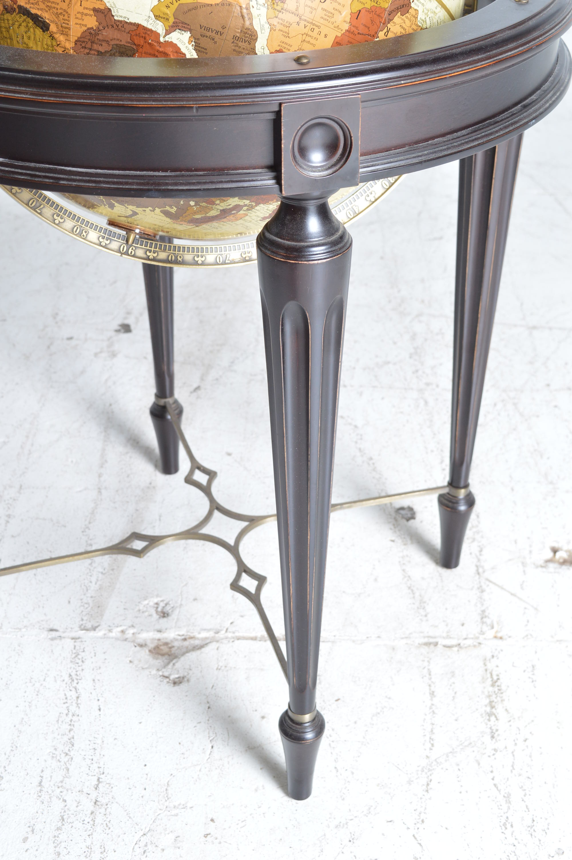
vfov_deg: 38.9
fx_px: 1218
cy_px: 430
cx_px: 286
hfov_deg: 26.4
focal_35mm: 51
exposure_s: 1/80
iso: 400
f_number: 8
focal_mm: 34
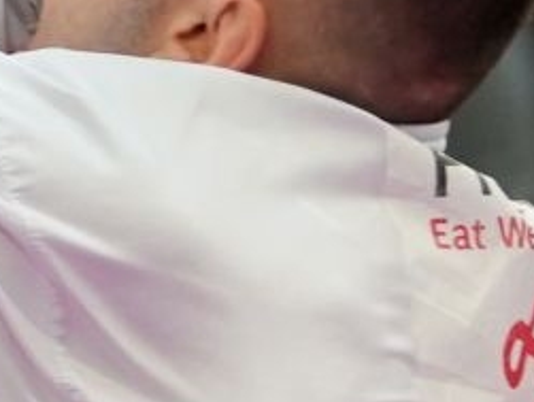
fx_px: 20423
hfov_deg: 1.5
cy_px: 406
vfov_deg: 1.1
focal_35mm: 1322
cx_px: 215
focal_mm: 128
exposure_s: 1/1000
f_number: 2.8
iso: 1600
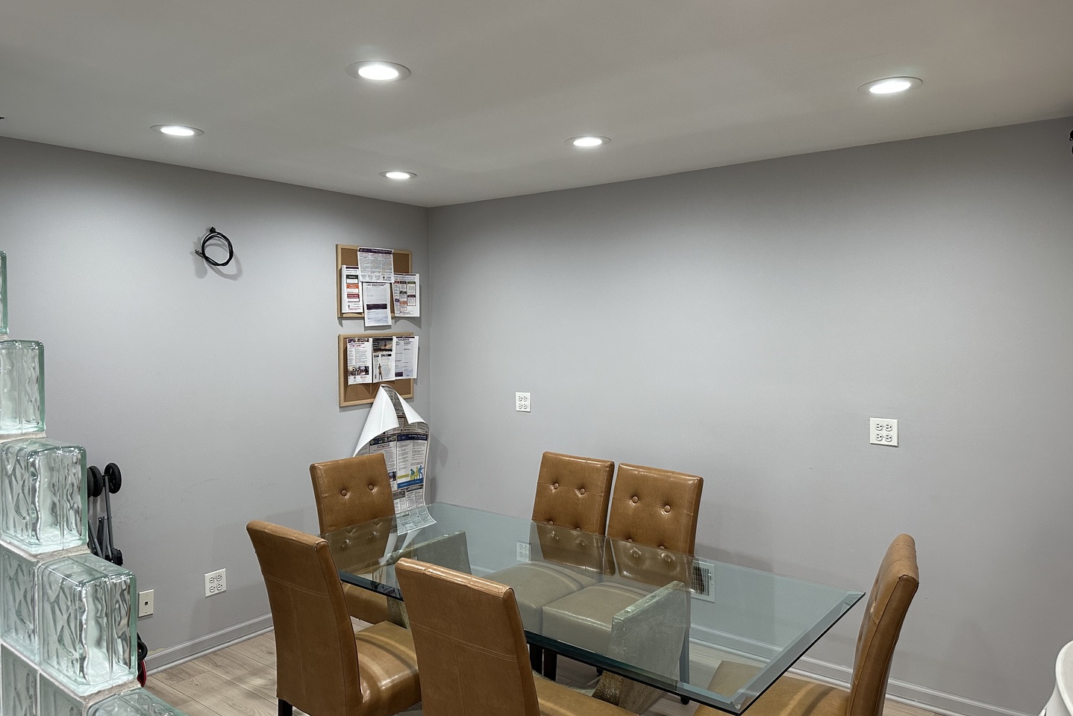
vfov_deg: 51.3
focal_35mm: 25
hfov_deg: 71.5
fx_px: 745
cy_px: 345
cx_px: 536
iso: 200
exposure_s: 1/120
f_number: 1.78
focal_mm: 6.86
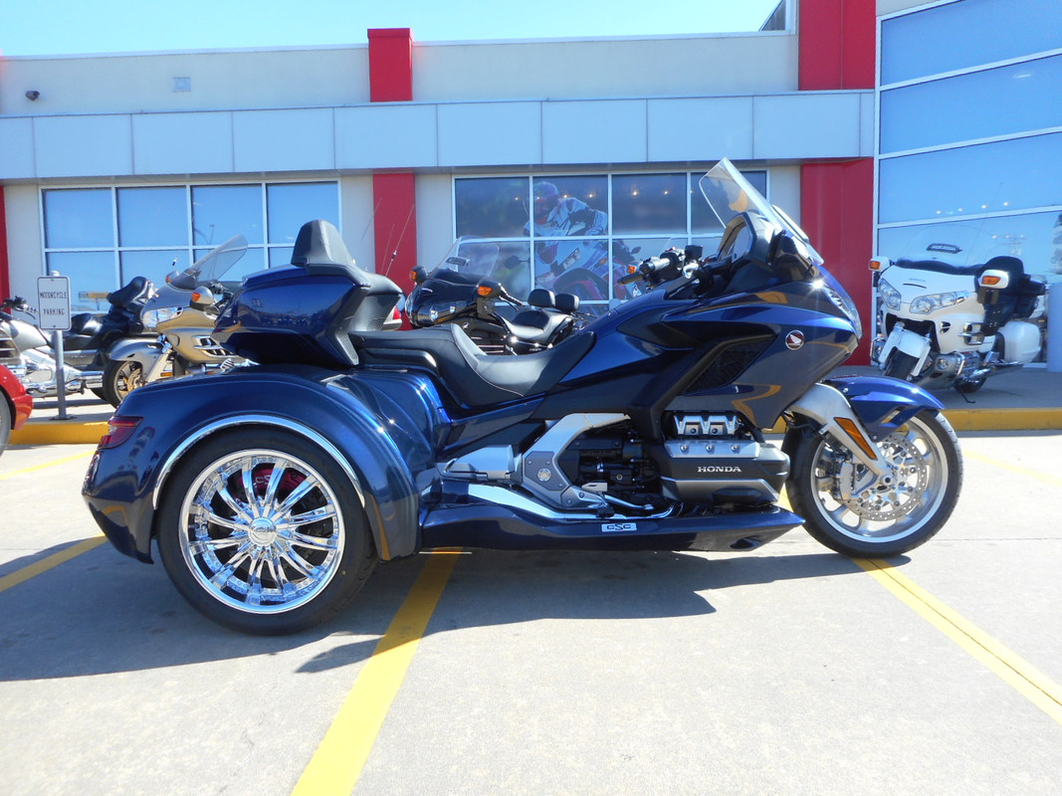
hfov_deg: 69.4
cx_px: 531
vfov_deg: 54.9
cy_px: 398
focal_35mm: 25
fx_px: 767
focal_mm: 4.5
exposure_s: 1/250
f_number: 3.7
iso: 80
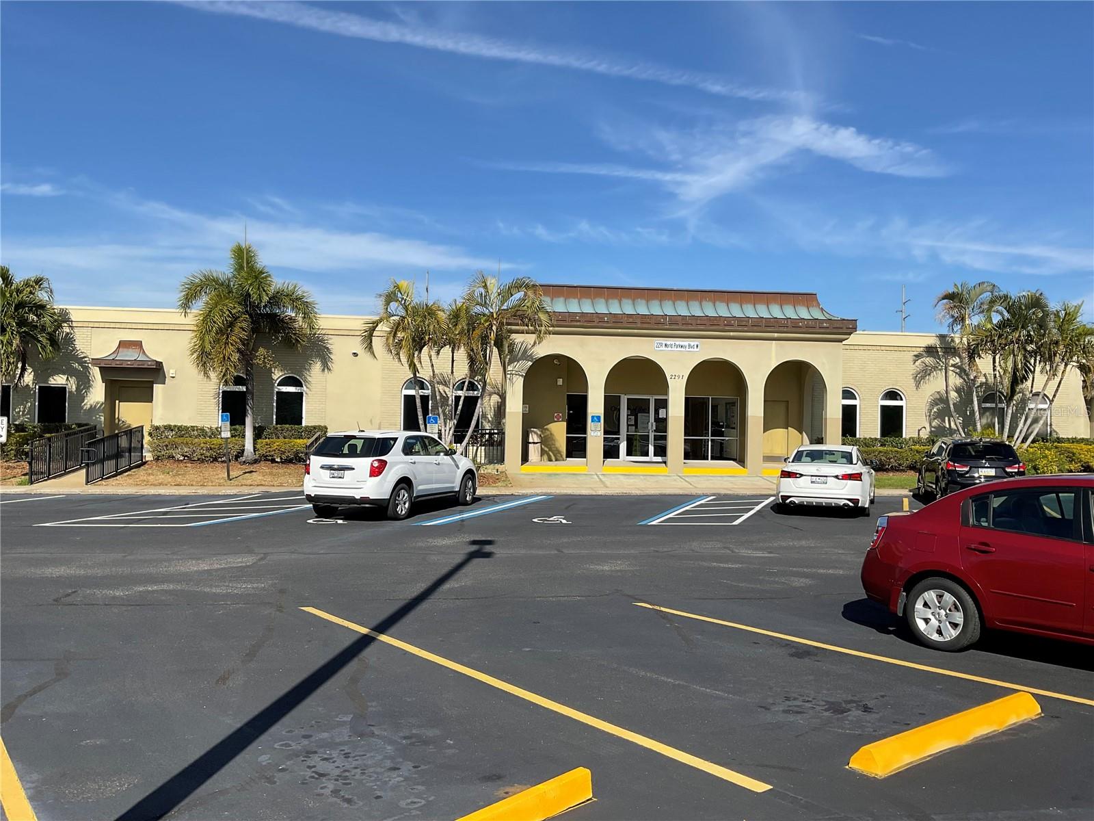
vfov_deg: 48.2
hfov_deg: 61.7
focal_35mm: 29
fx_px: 917
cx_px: 547
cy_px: 410
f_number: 1.8
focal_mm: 3
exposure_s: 1/2667
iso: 16
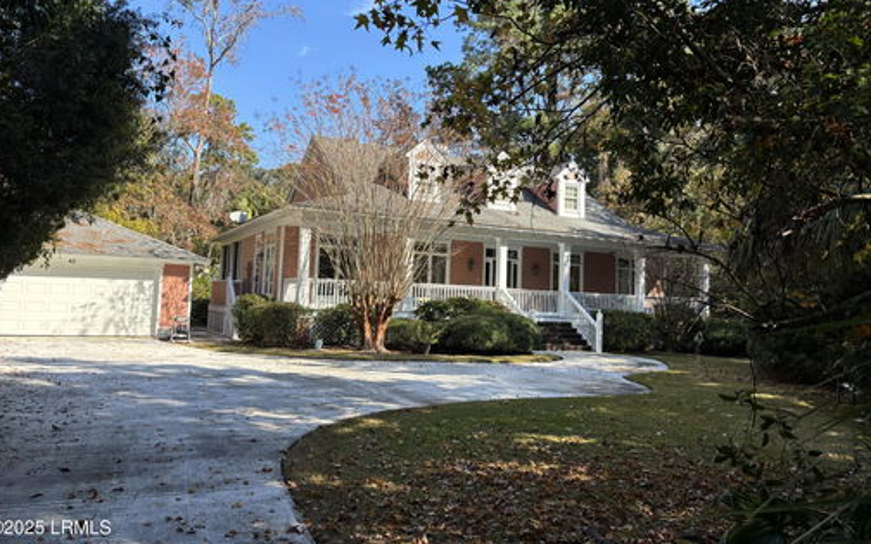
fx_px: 665
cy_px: 226
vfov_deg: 44.4
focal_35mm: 28
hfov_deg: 66.5
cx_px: 430
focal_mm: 5.96
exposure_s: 1/1190
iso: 50
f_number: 1.6
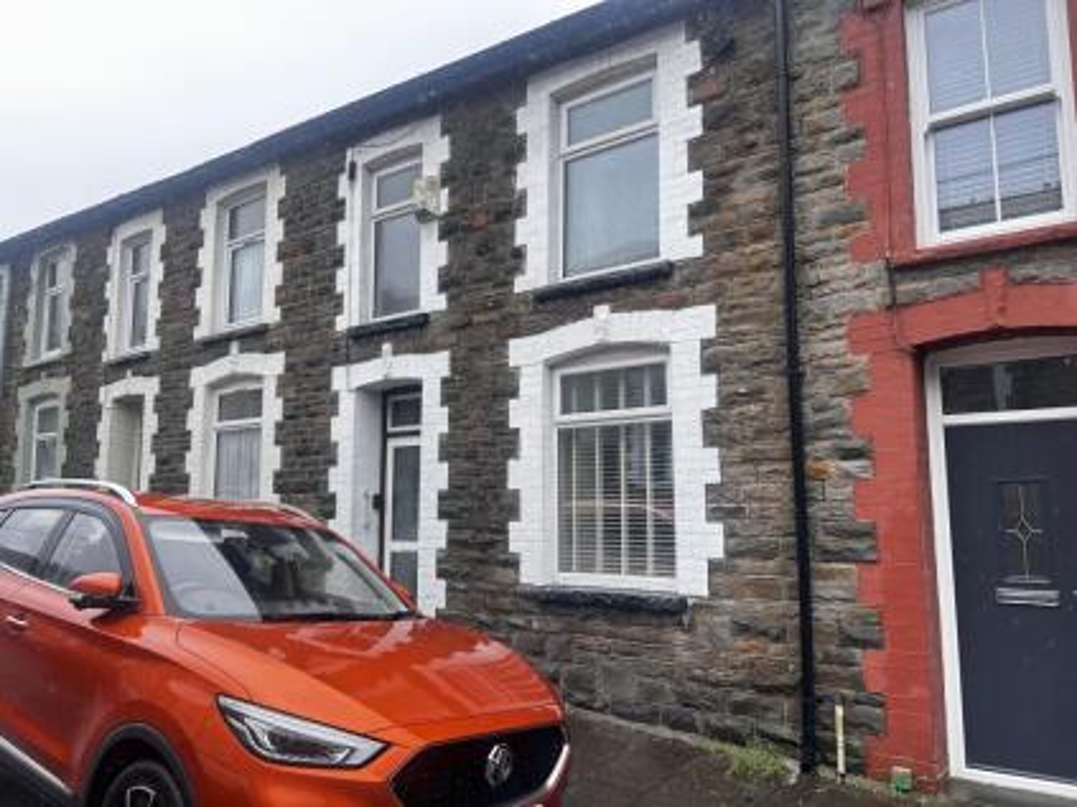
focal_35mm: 26
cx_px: 538
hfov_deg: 67.3
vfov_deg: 53.0
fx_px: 809
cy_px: 404
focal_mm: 5.7
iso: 50
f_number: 1.5
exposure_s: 1/578
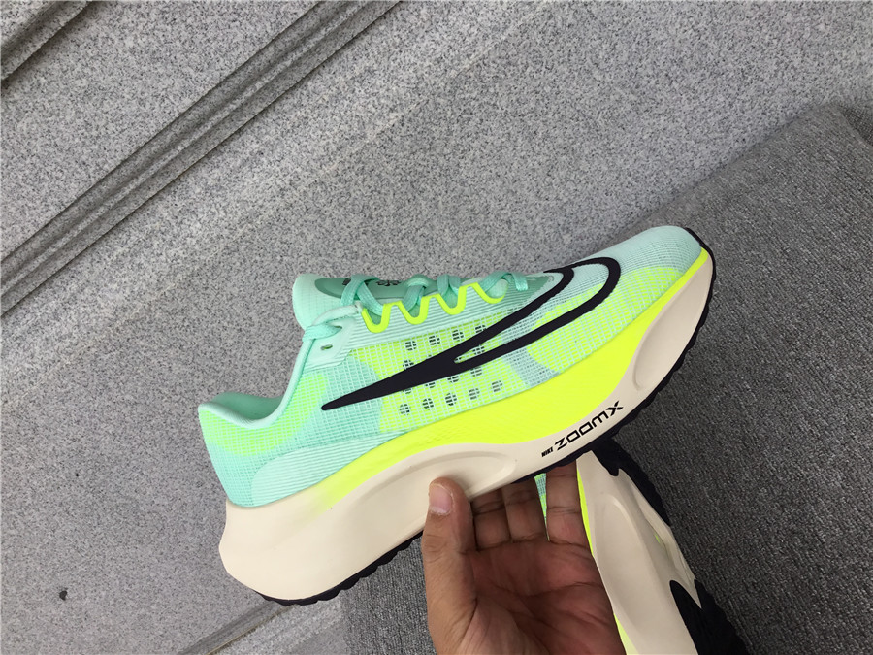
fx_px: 782
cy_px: 328
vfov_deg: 45.4
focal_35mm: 31
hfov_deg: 58.4
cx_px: 436
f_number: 2.4
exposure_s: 1/175
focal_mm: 3.3
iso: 25
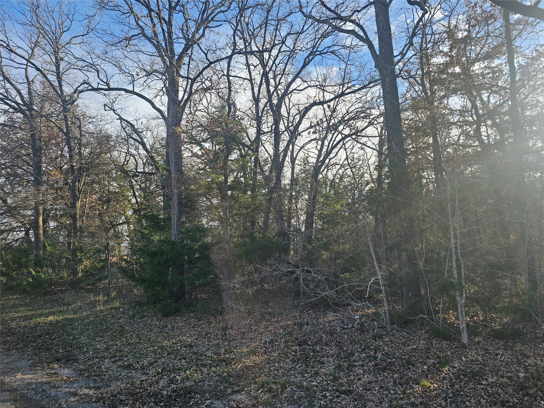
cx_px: 272
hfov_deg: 73.9
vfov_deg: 58.9
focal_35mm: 23
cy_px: 204
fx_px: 361
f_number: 1.7
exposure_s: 1/276
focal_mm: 6.3
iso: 10
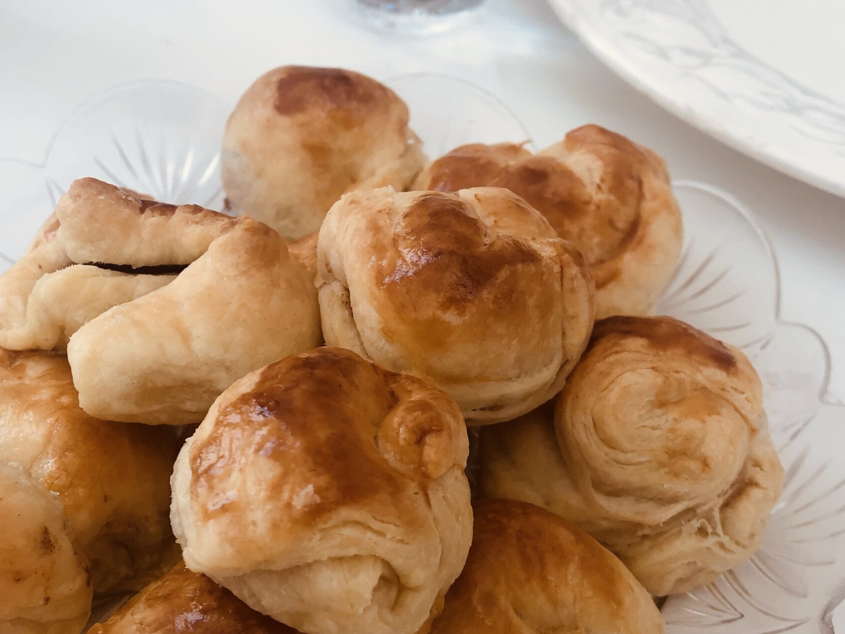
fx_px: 1025
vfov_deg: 34.0
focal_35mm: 42
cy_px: 436
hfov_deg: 44.7
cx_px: 366
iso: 50
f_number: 1.8
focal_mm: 4
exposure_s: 1/120
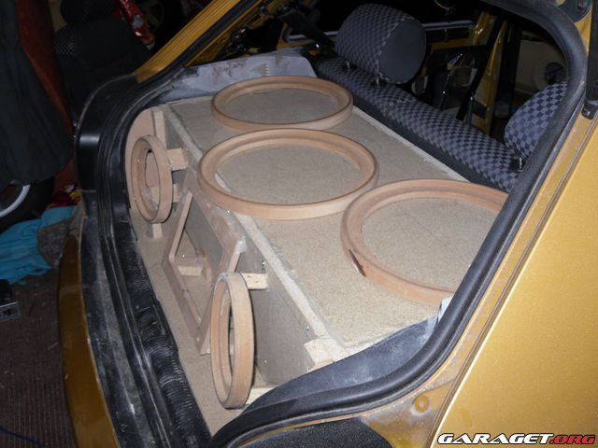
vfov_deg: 40.7
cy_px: 224
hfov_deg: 52.6
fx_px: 605
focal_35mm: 35
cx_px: 299
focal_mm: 6.3
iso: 80
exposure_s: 1/45
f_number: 3.5
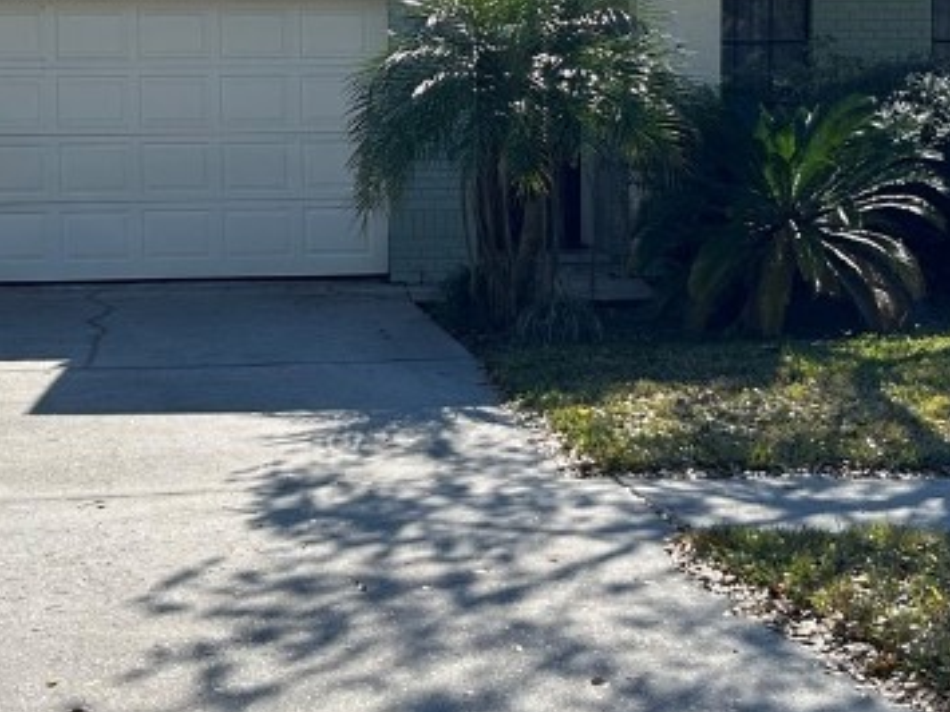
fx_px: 2058
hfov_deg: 26.0
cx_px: 508
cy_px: 198
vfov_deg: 19.5
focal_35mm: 75
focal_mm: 5.7
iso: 50
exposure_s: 1/3257
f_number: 1.5
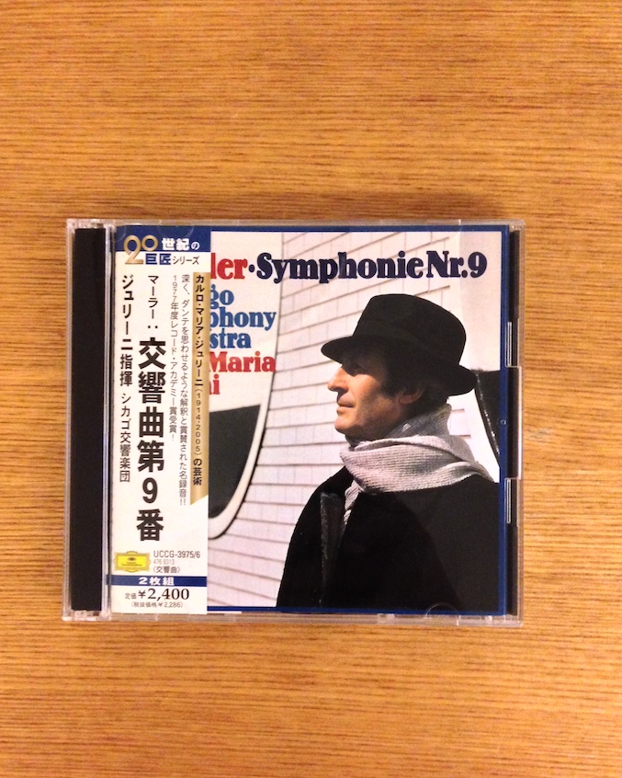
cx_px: 306
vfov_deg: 46.8
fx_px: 897
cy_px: 430
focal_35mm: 39
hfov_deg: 38.2
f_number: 2.4
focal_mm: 4.12
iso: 500
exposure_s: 1/15
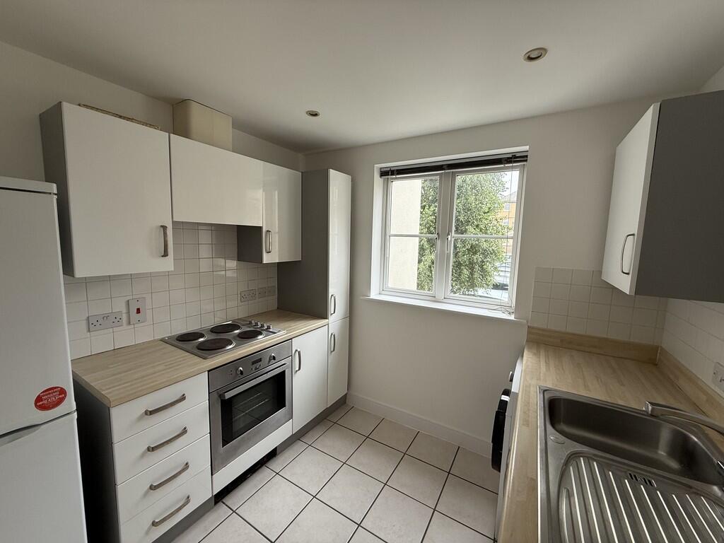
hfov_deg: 102.1
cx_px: 362
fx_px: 293
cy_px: 272
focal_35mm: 14
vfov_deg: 85.7
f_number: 2.2
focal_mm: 2.22
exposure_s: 1/138
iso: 64
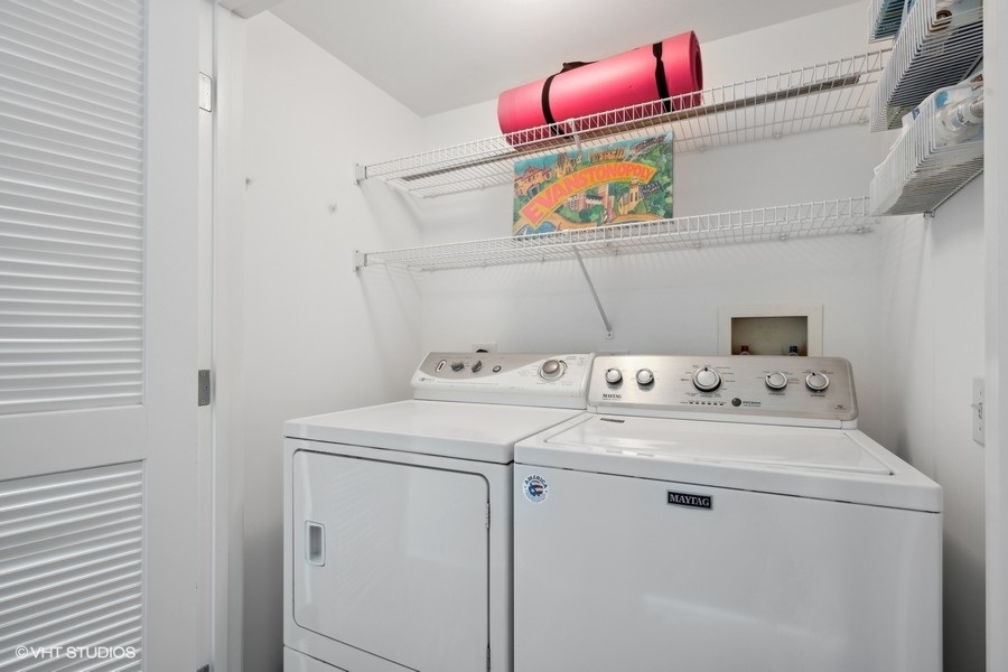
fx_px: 462
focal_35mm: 16
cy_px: 336
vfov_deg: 72.1
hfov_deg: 95.0
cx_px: 504
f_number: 9.5
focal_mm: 16.5
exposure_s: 1/6
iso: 200
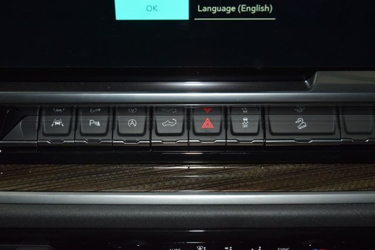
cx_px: 188
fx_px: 594
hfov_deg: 35.0
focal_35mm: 57
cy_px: 125
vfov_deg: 23.8
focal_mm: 38
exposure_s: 1/40
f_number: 4.2
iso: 560
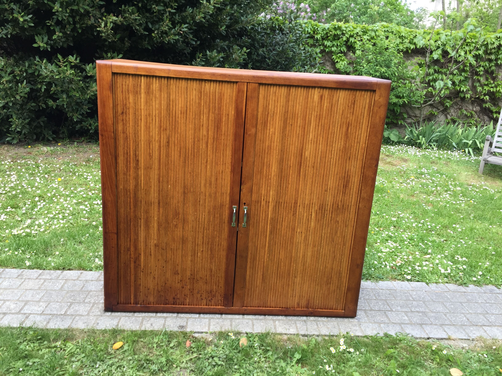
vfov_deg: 48.2
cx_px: 251
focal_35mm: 29
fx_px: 421
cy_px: 188
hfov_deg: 61.7
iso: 32
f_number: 2.2
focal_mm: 4.15
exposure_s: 1/155
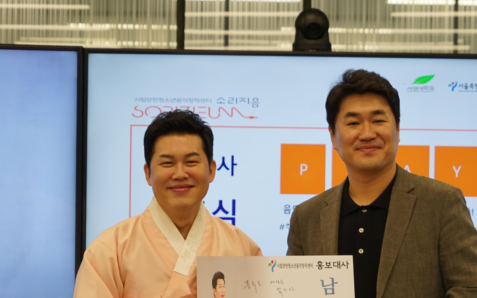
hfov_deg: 14.7
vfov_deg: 9.2
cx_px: 305
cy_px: 207
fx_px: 1846
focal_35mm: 142
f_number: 5.6
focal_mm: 80
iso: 500
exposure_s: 1/80
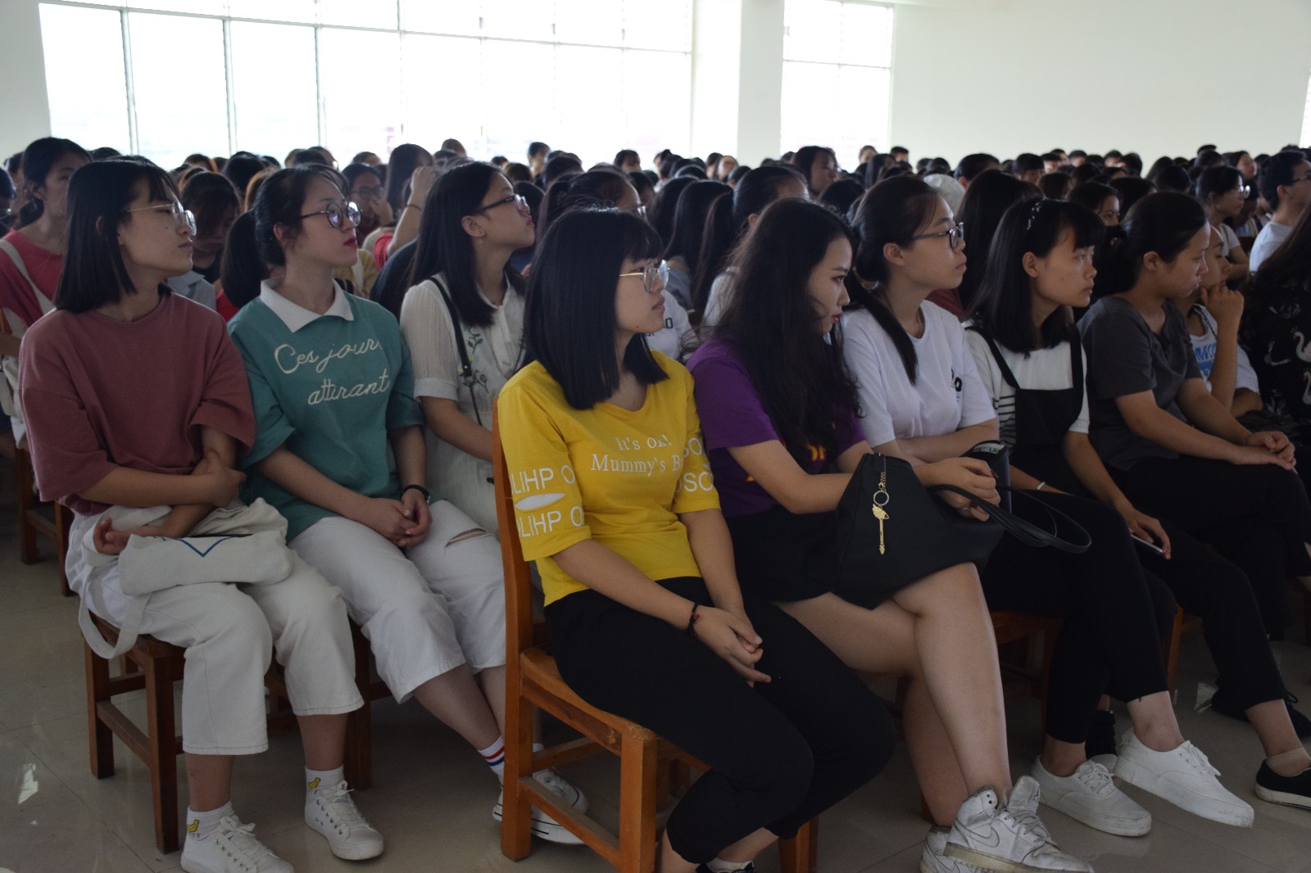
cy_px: 436
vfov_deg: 34.2
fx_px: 1420
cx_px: 656
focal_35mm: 39
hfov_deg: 49.6
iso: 500
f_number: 5.6
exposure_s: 1/200
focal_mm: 26
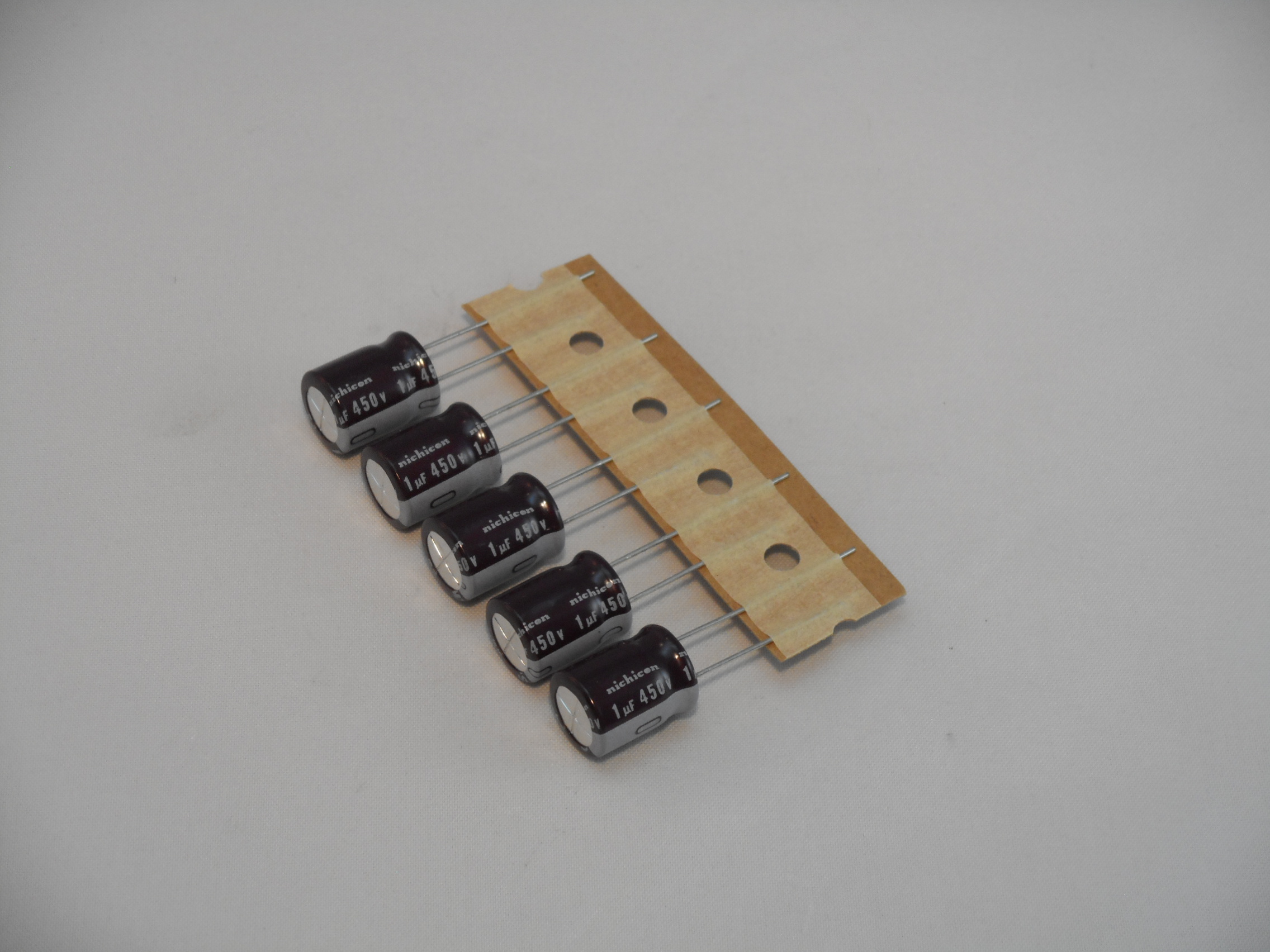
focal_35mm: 102
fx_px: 3742
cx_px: 635
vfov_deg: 14.5
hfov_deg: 19.3
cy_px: 476
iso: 200
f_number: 5.8
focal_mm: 18.2
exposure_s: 1/60
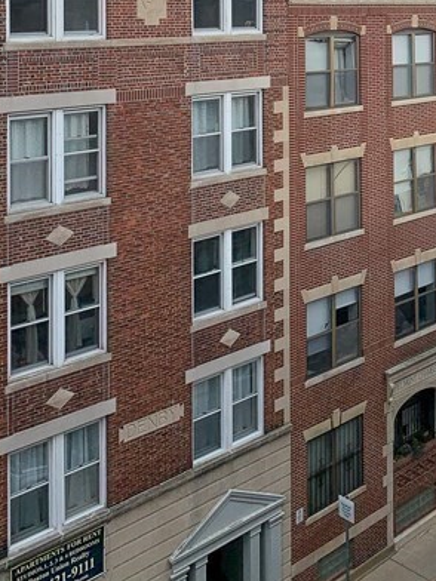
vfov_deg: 35.5
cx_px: 344
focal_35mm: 51
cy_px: 68
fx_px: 856
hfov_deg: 28.0
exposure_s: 1/950
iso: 25
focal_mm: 4.25
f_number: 1.8
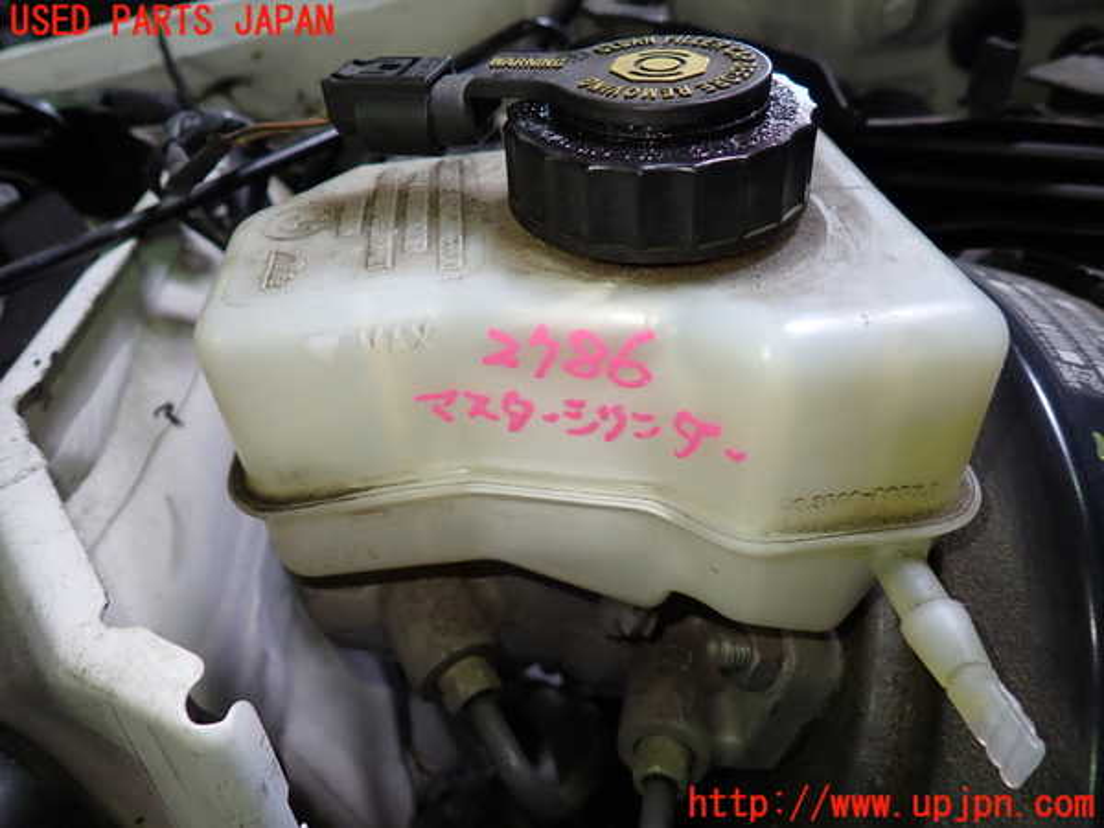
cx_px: 552
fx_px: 797
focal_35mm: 25
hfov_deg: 69.4
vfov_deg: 54.9
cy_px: 414
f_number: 2
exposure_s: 1/60
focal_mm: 4.5
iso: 100
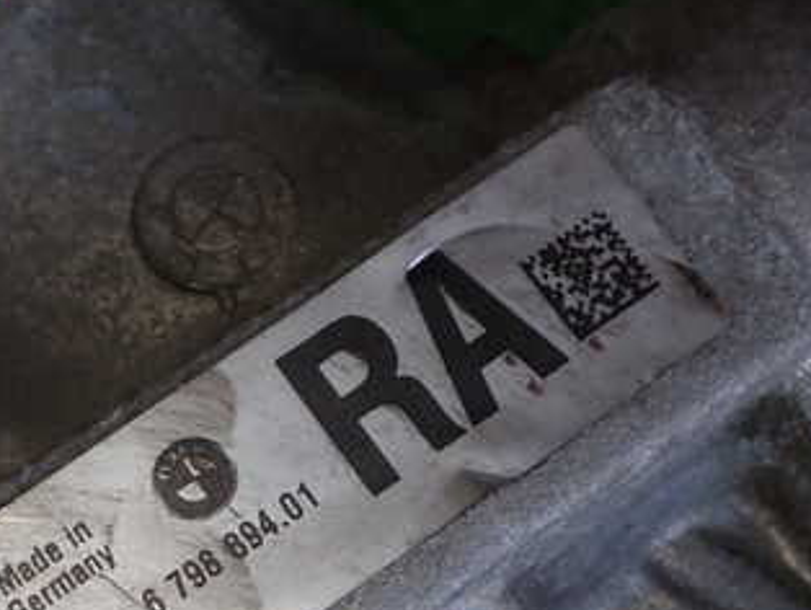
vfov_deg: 17.4
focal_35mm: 84
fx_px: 1969
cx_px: 289
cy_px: 527
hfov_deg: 23.2
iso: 200
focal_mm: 7.84
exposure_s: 1/40
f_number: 9
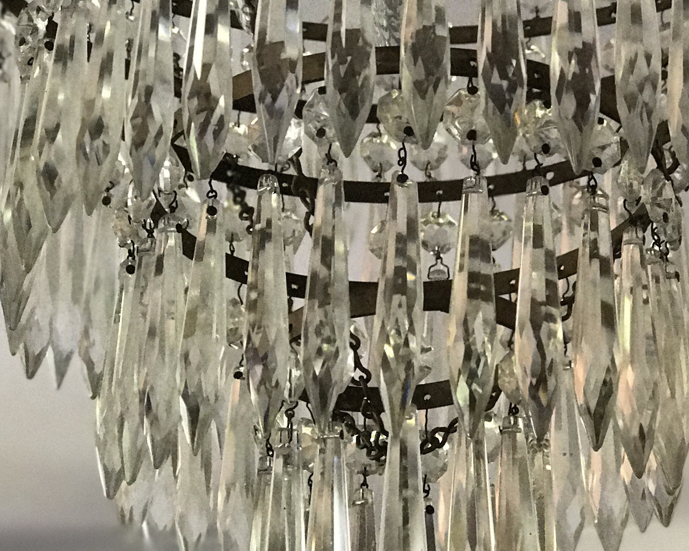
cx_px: 404
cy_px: 332
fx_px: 2019
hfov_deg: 19.4
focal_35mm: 99
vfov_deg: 15.5
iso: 640
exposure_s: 1/60
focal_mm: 6.6
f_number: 2.8
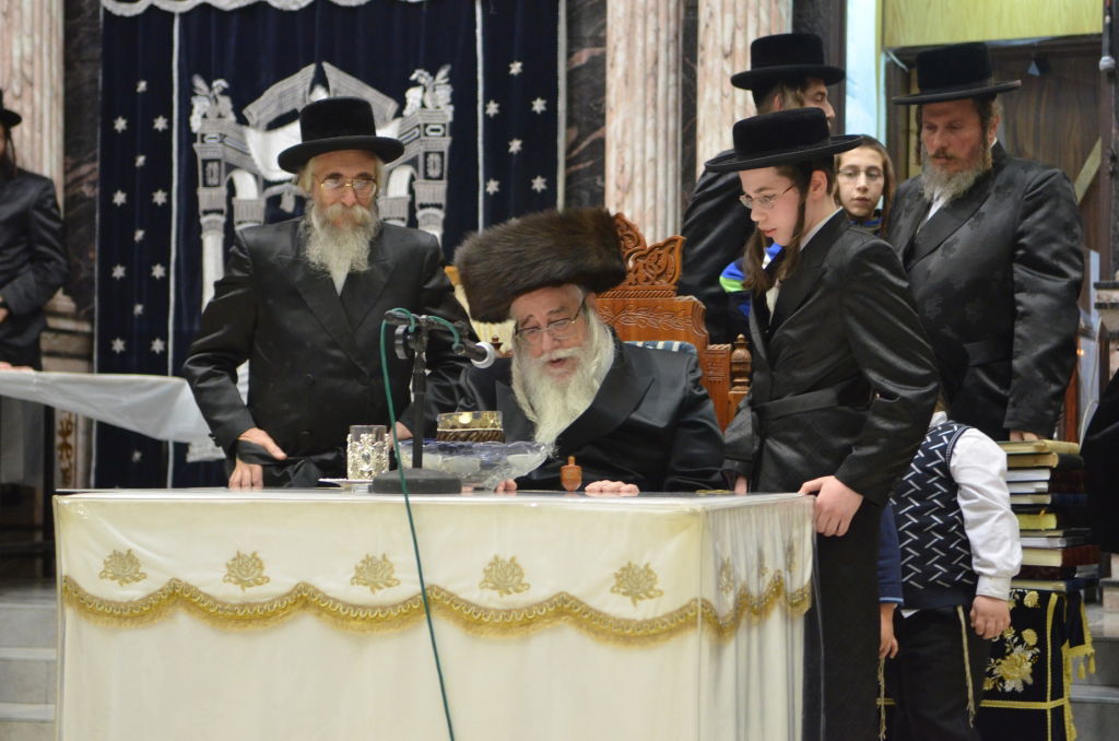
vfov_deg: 16.5
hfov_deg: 24.7
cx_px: 560
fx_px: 2559
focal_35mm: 82
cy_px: 370
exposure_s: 1/125
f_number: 3.2
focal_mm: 55
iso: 2500
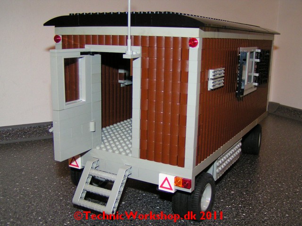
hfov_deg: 49.0
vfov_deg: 37.7
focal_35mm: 38
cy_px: 113
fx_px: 332
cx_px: 151
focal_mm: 5.8
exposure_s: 1/40
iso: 200
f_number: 2.8
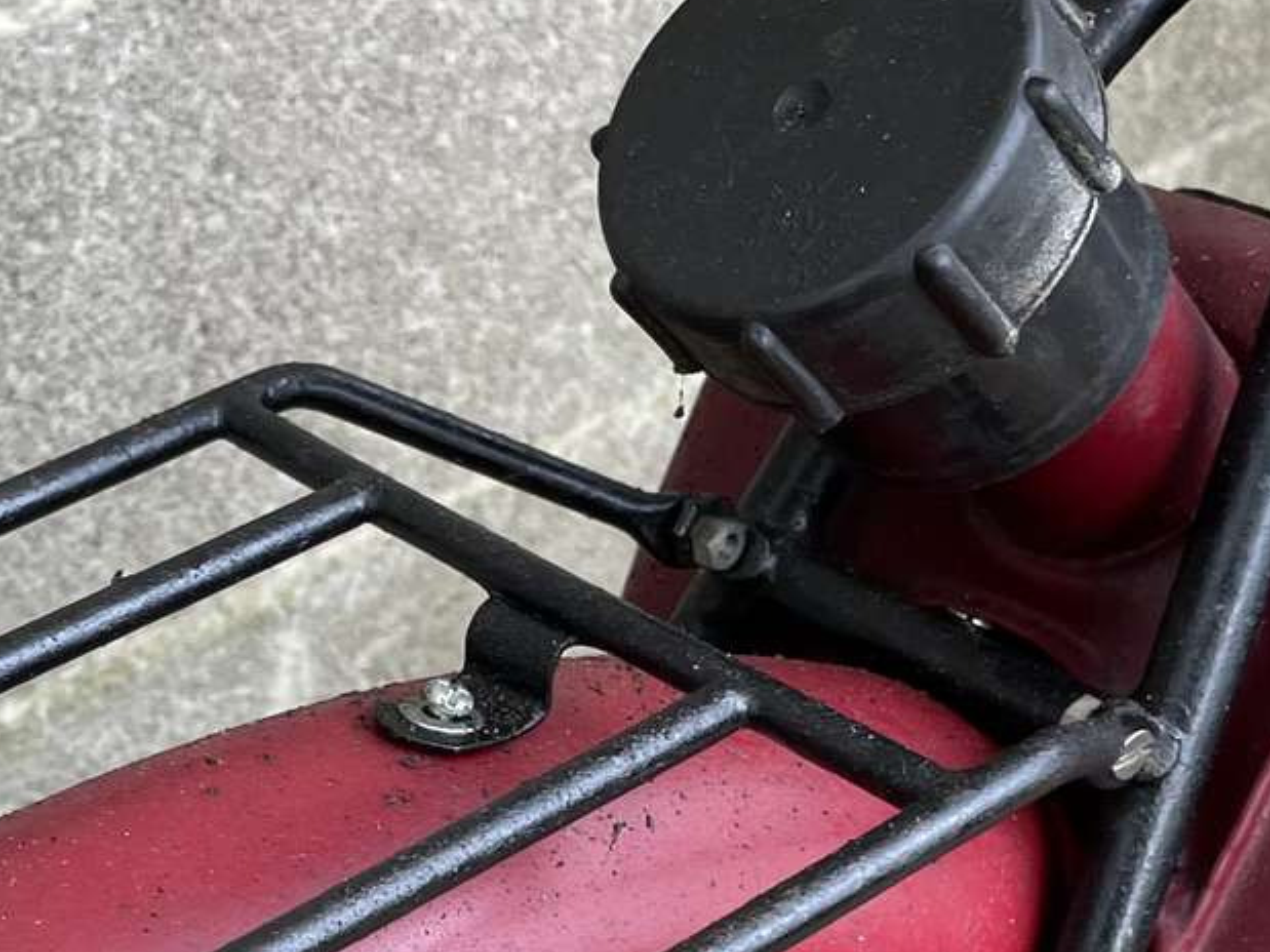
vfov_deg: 17.3
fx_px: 3081
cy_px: 882
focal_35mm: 84
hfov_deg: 22.9
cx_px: 246
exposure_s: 1/121
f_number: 1.6
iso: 50
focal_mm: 4.2
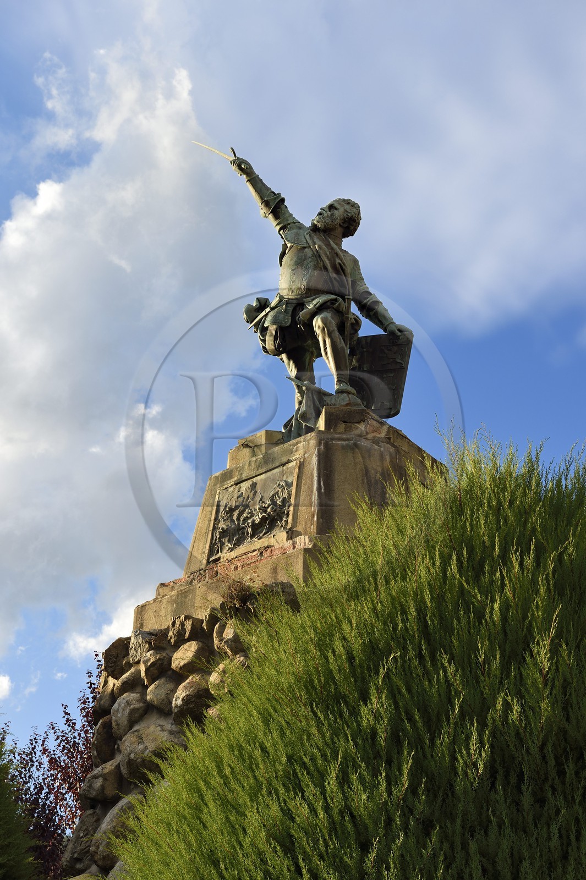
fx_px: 1344
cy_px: 440
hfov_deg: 24.6
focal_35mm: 55
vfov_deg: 36.3
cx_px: 293
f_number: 9
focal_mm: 55
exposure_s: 1/250
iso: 200
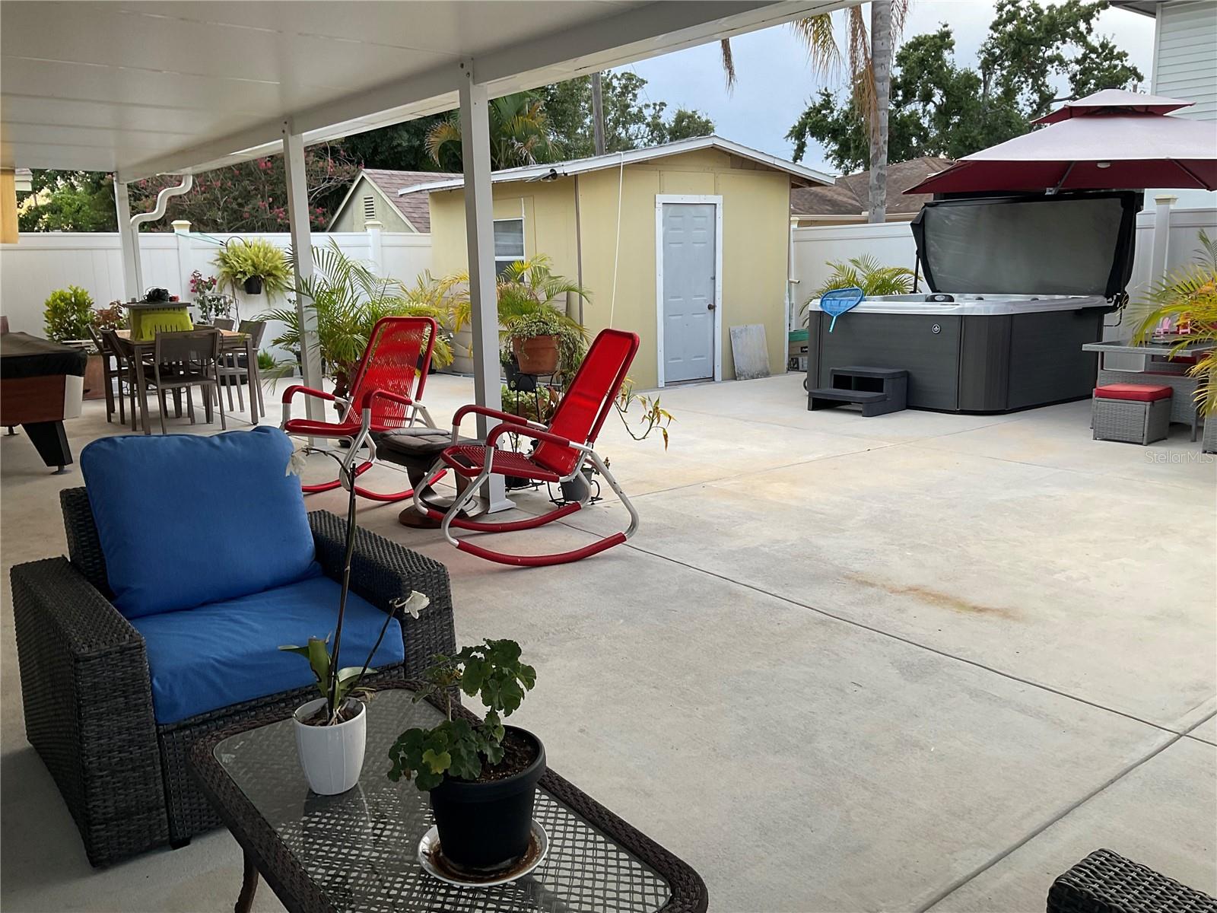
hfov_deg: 61.7
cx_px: 608
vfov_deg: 48.2
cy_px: 456
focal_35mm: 29
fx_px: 1020
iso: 25
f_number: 1.8
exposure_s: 1/120
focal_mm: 3
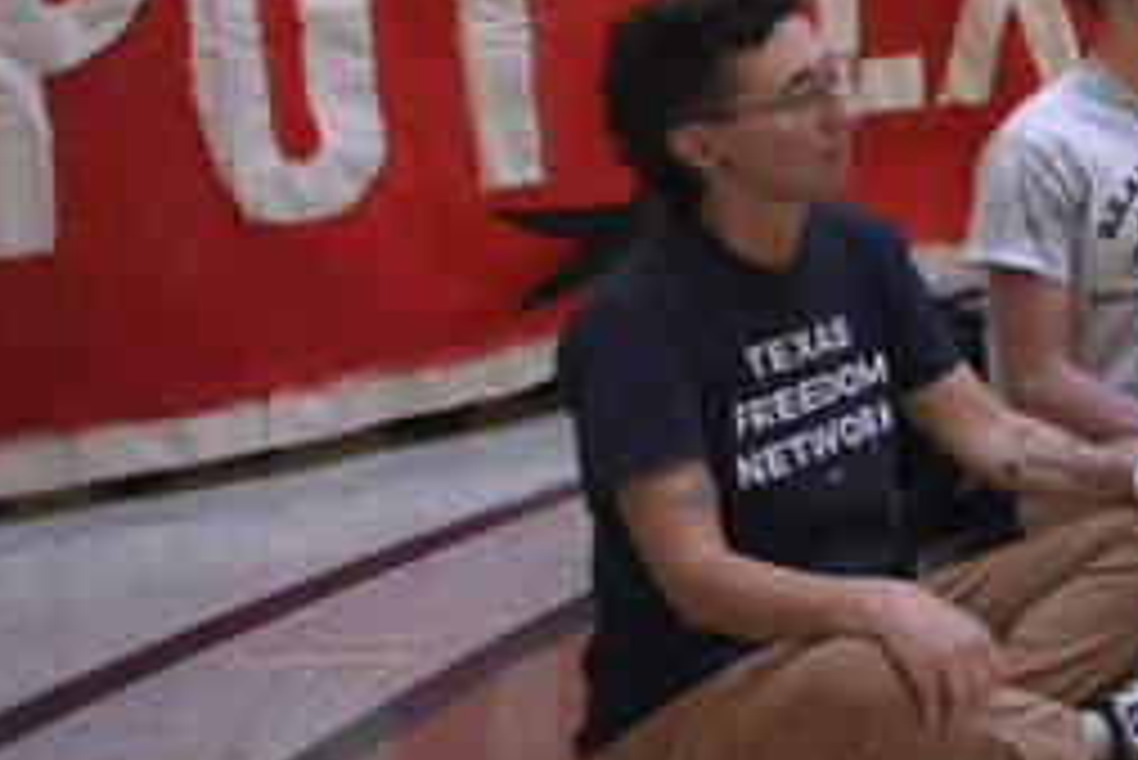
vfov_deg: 16.5
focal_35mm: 79
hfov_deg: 19.5
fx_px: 2499
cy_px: -169
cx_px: 2015
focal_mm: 20
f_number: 1.8
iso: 2500
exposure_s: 1/125
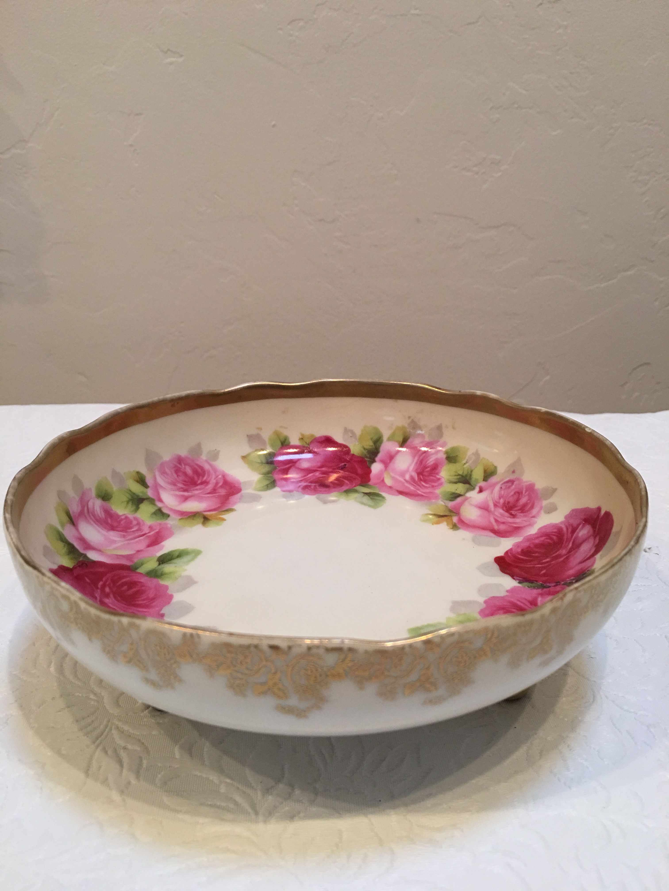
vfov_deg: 61.7
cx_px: 334
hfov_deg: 48.2
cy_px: 446
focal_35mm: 29
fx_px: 747
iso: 50
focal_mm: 4.15
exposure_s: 1/15
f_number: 2.2
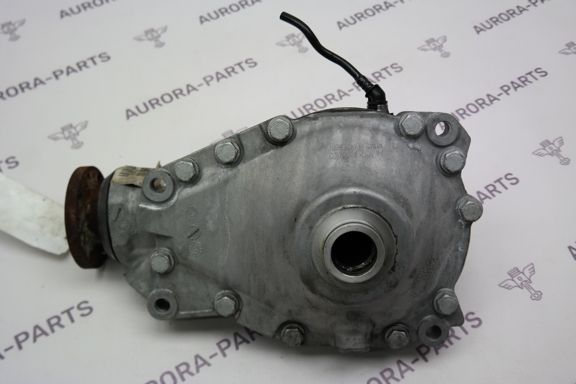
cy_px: 192
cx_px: 288
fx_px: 608
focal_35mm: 38
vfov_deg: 35.1
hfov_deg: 50.7
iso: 200
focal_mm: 25
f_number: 4
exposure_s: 1/100
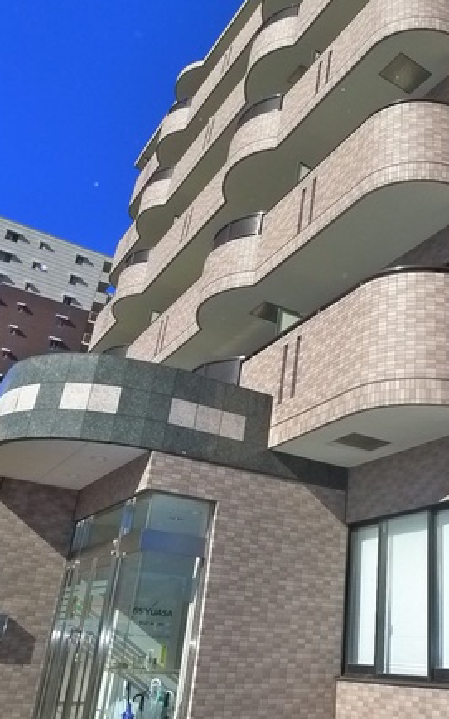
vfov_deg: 48.1
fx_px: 803
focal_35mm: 41
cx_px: 402
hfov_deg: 29.9
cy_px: 308
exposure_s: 1/800
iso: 400
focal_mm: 5.1
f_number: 4
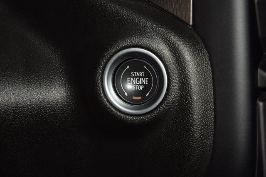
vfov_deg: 13.0
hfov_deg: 19.5
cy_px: 88
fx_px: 776
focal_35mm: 105
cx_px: 133
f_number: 8
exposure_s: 1/125
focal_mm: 70
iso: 100
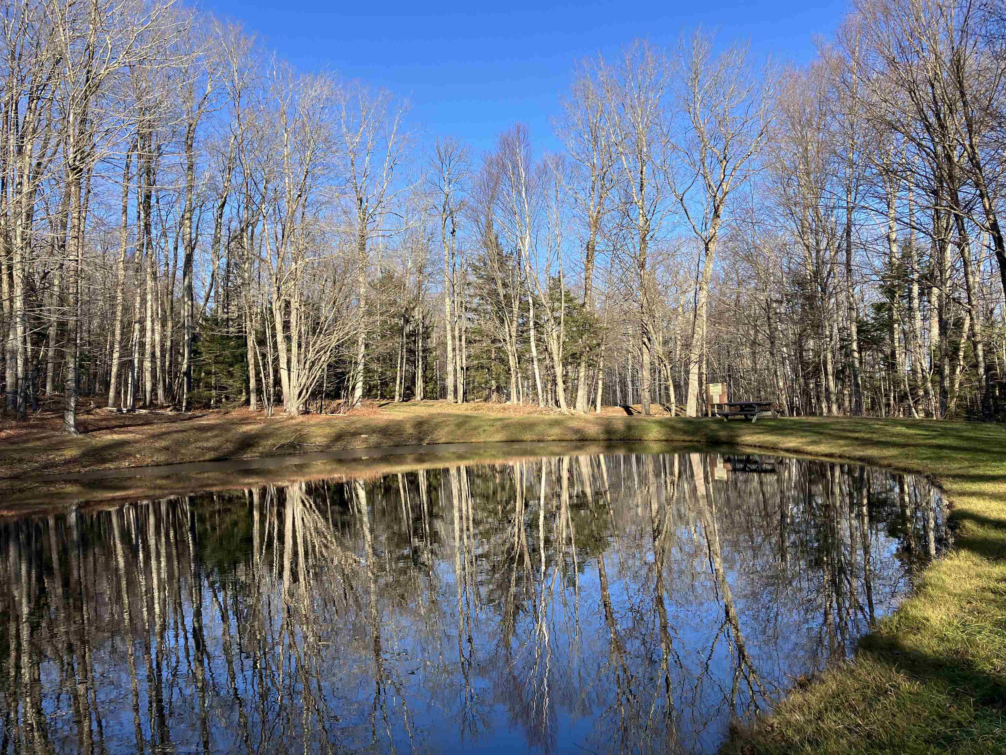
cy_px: 378
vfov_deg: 49.7
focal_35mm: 28
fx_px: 814
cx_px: 503
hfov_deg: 63.4
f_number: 1.8
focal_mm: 3.99
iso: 32
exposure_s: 1/867
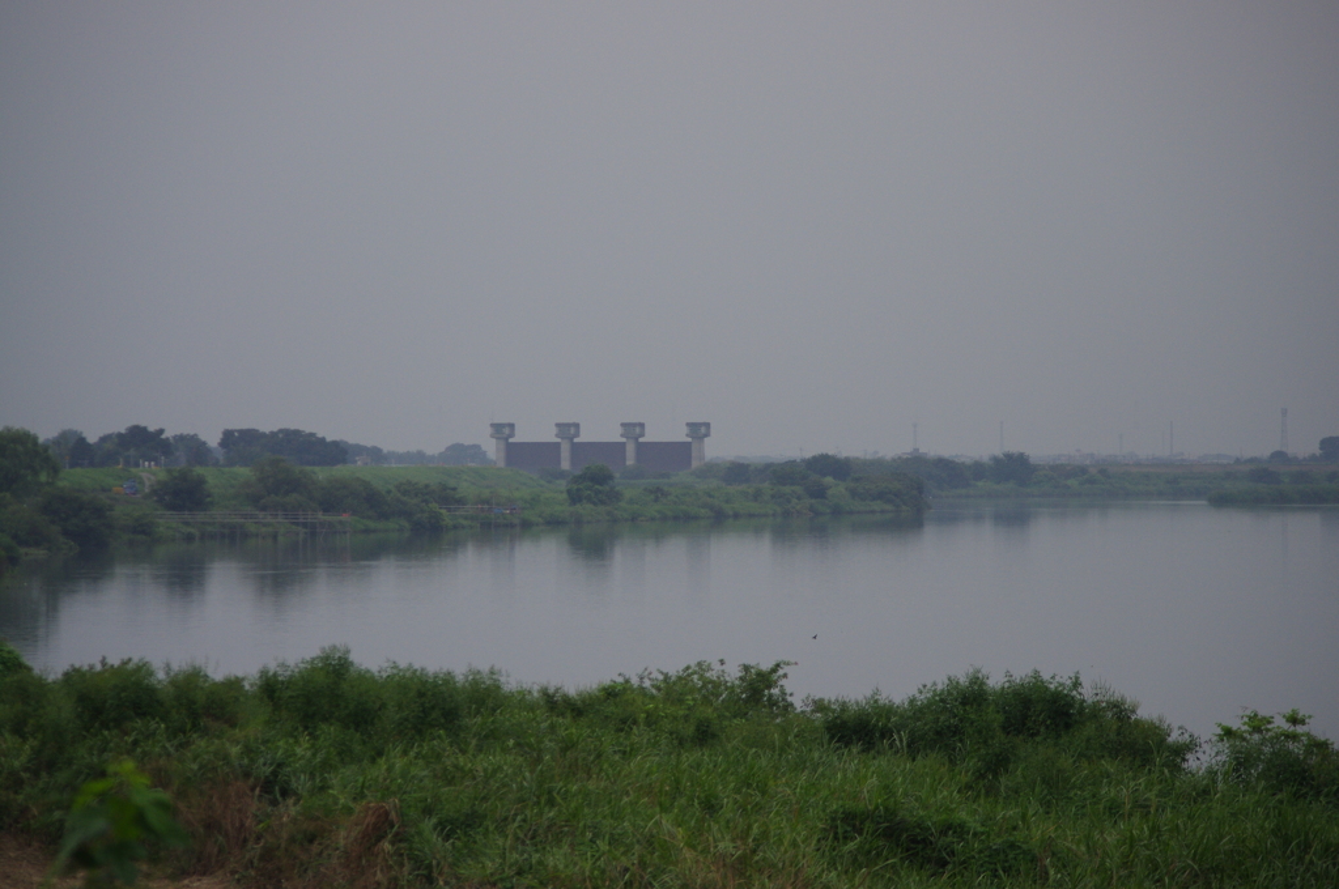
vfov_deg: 6.8
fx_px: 7504
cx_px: 670
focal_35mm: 202
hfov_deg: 10.2
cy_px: 444
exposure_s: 1/2000
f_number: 4.5
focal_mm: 135
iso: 640
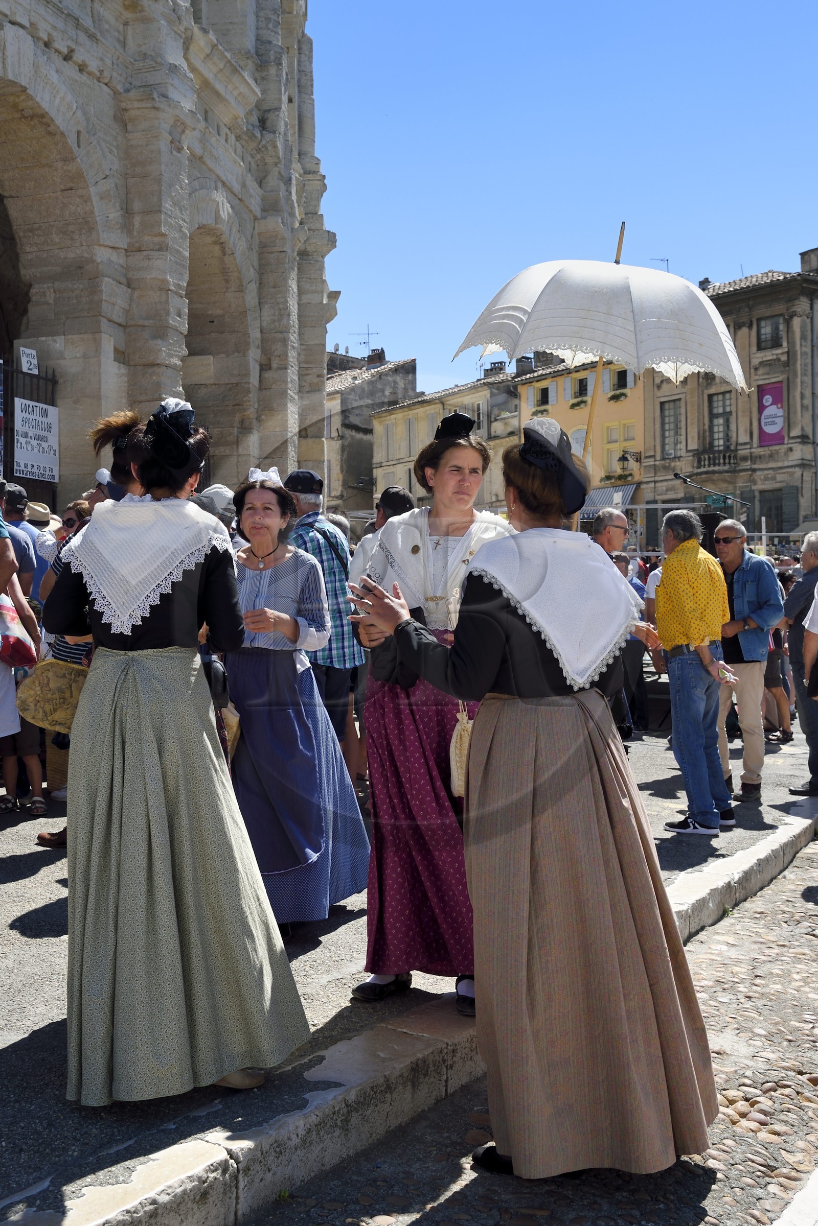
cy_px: 613
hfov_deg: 36.9
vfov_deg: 53.1
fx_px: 1227
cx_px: 409
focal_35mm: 36
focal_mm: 36
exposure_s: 1/320
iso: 200
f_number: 10
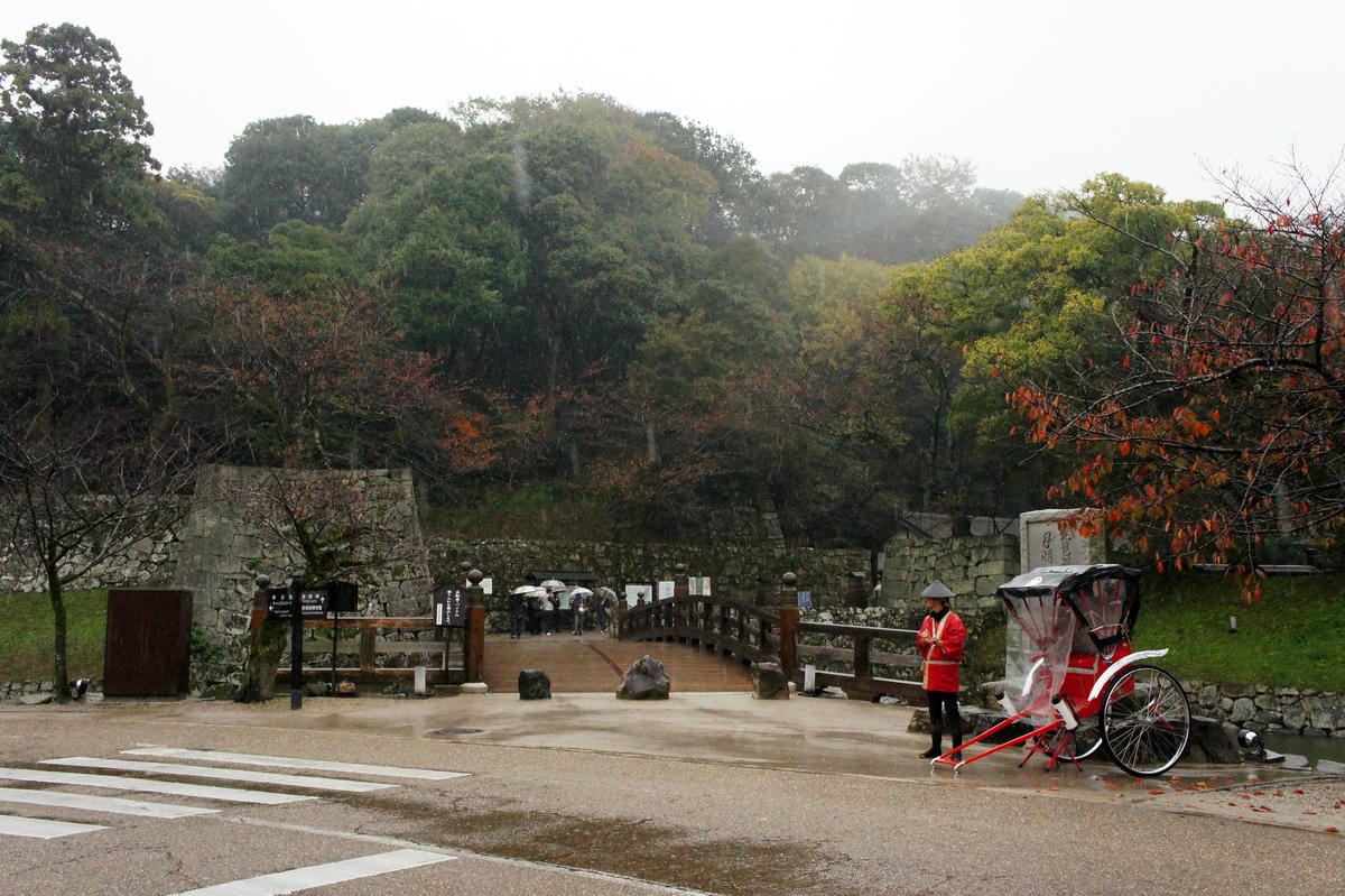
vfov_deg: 36.8
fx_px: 1344
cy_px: 448
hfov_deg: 53.2
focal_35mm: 36
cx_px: 672
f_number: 7.1
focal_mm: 24
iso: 3200
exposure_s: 1/400
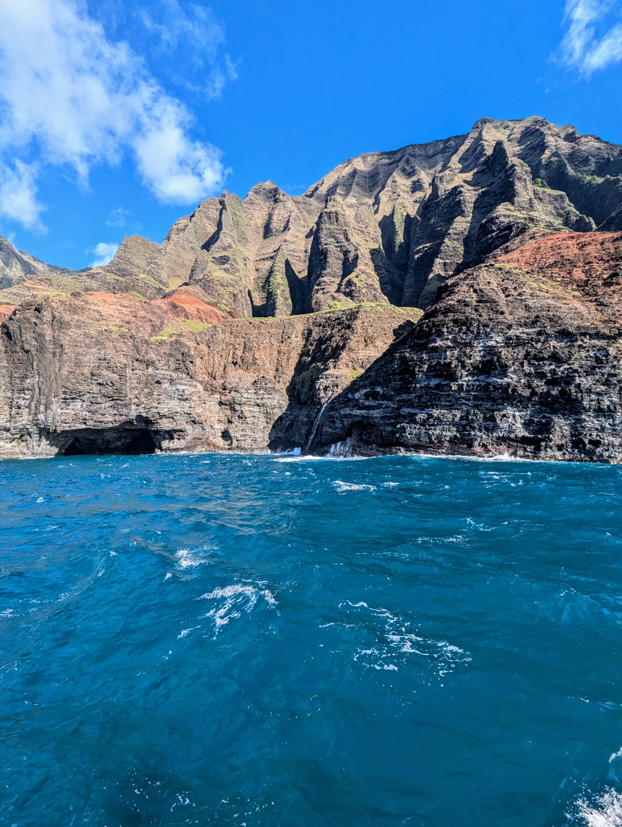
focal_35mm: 16
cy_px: 414
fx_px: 382
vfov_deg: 94.4
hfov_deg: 78.2
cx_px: 311
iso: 55
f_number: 2.2
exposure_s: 1/845
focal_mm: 2.35
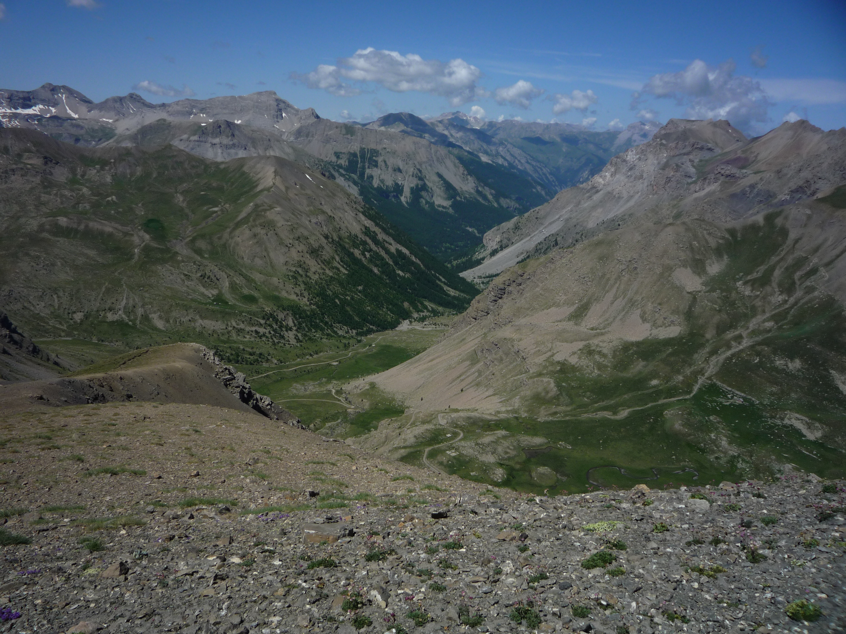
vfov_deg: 46.8
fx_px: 733
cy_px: 317
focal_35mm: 30
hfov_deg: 60.0
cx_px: 423
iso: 100
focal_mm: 5.2
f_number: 5.6
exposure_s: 1/800
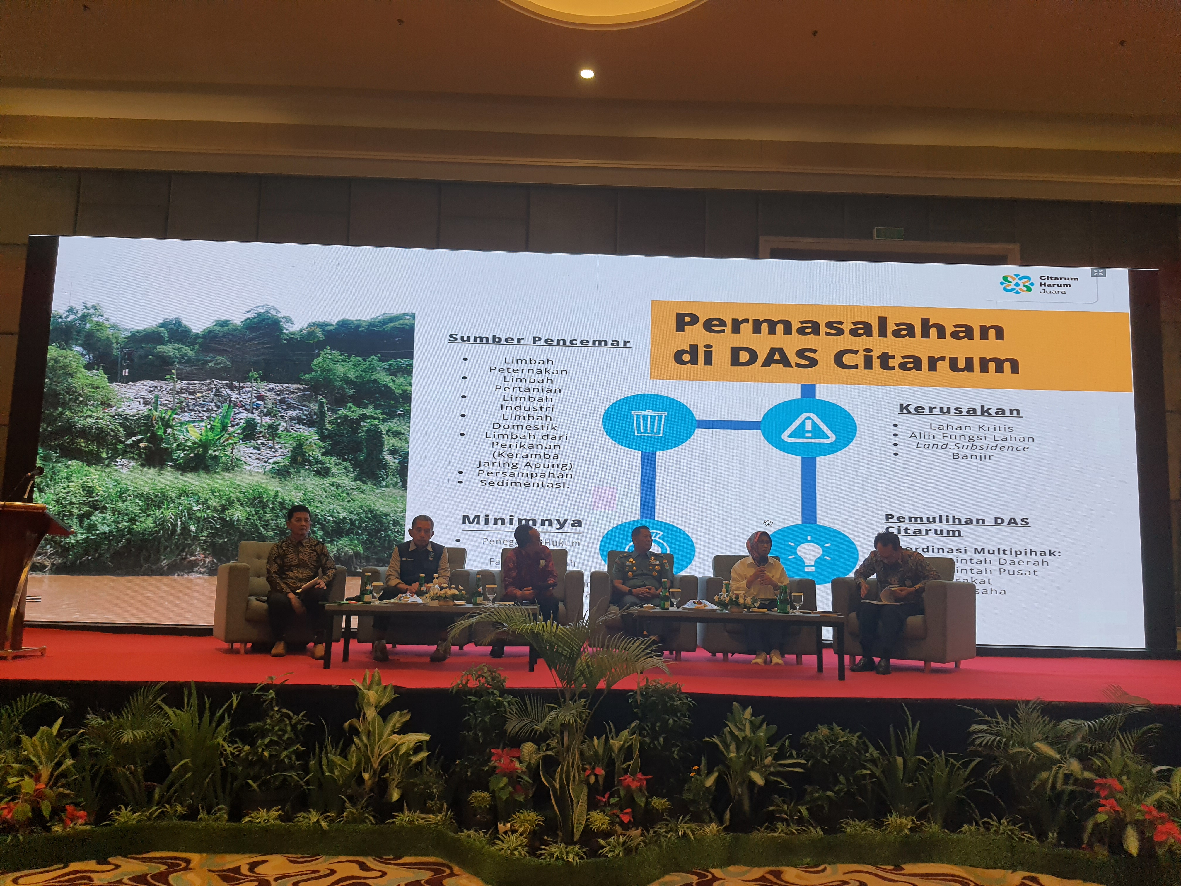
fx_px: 887
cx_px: 590
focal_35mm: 26
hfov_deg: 67.3
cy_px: 443
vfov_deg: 53.1
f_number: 1.7
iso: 64
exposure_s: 1/100
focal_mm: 4.32
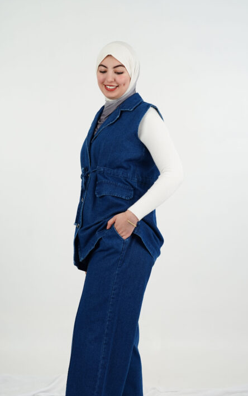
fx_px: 908
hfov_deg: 15.5
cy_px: 245
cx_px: 105
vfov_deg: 24.6
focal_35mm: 84
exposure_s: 1/100
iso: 250
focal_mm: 65
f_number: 5.6
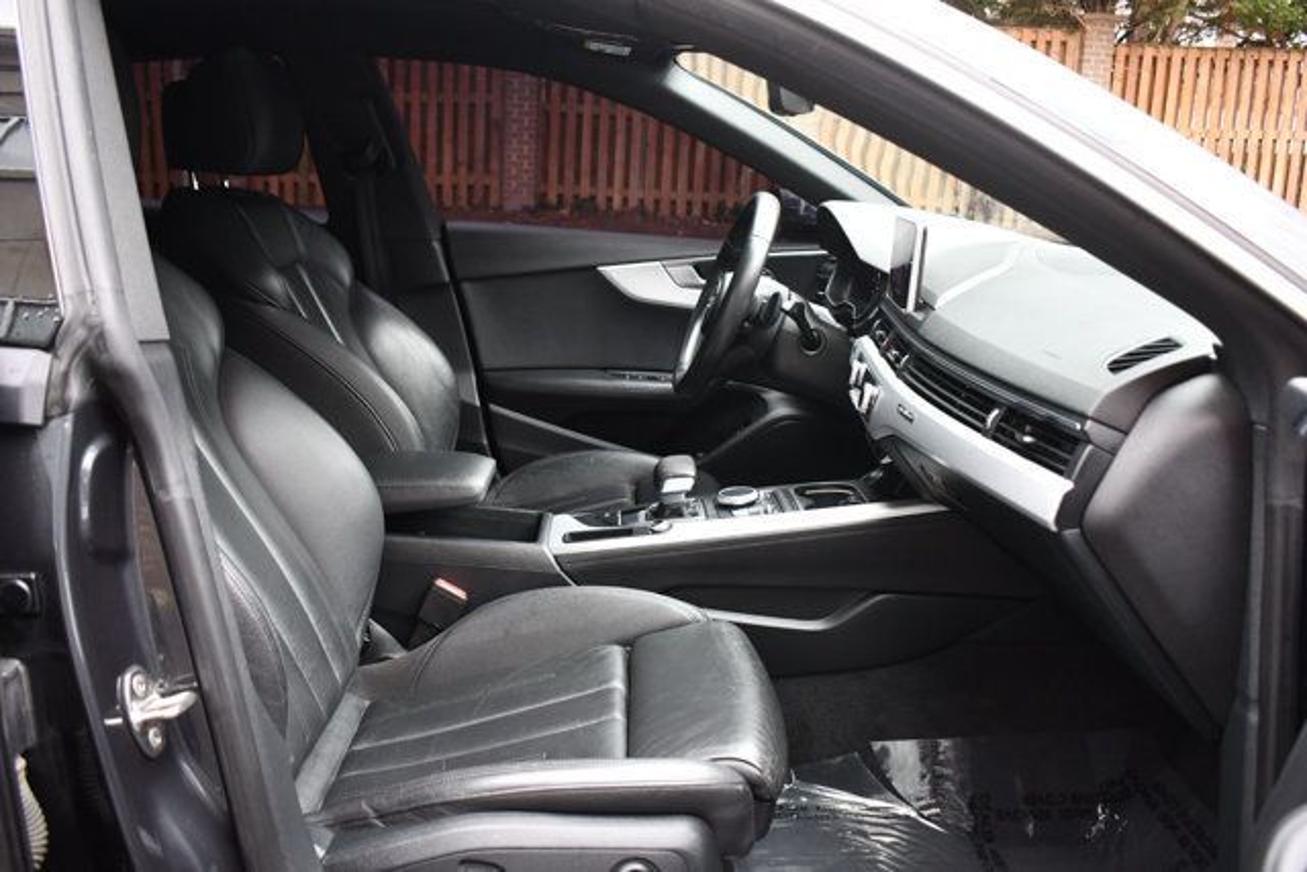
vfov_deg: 42.3
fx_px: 1126
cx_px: 654
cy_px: 436
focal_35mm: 31
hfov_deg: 60.3
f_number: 3.8
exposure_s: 1/125
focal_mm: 21
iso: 1100
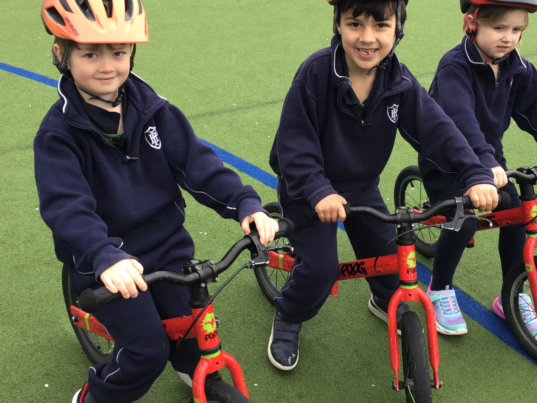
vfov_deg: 33.3
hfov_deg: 43.8
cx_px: 298
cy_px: 139
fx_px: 667
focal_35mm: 43
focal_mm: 3.3
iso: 25
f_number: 2.4
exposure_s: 1/116
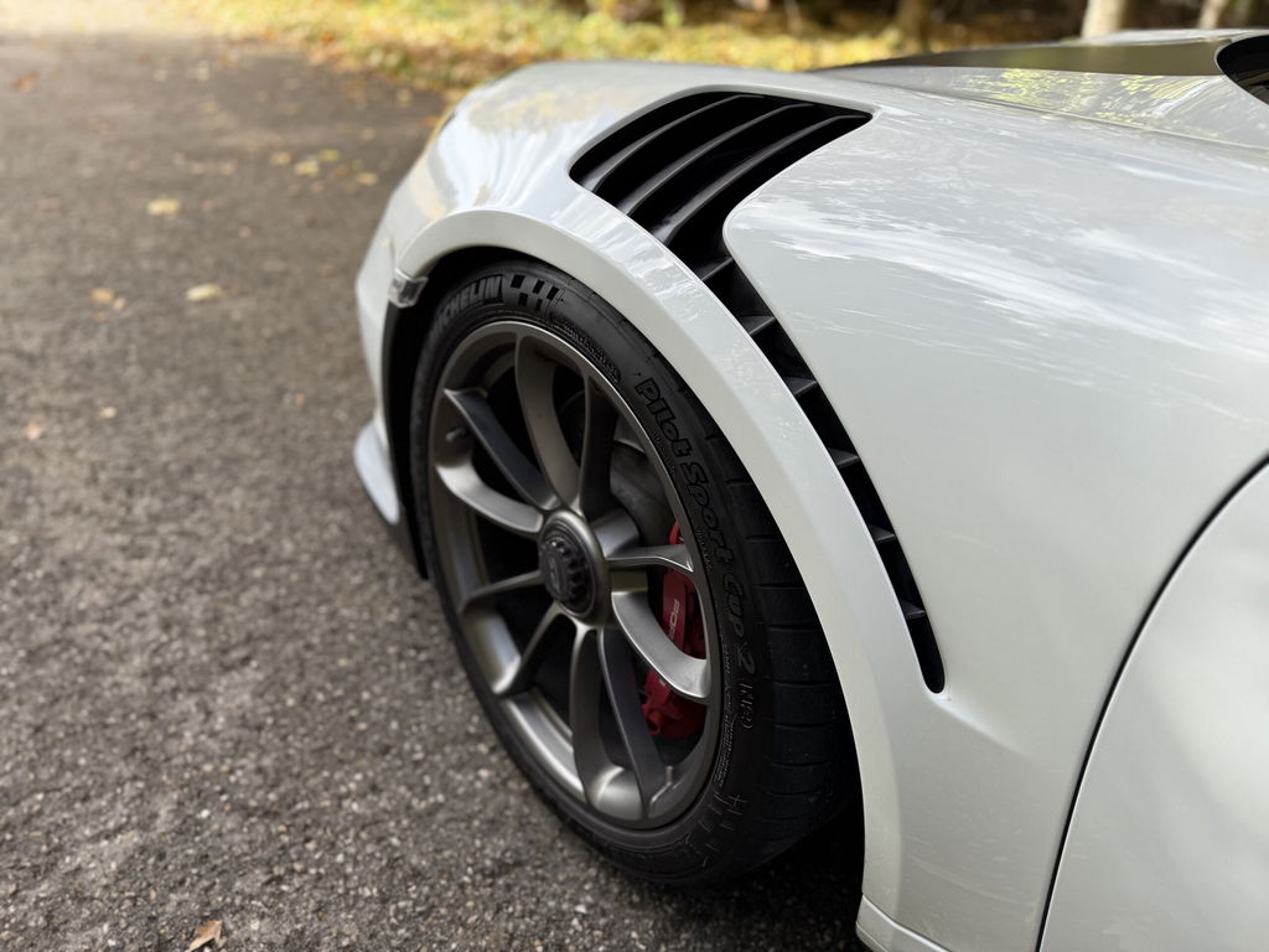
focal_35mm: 24
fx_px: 880
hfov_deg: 71.6
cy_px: 476
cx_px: 634
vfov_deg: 56.8
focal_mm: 6.76
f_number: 1.78
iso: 80
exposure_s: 1/979
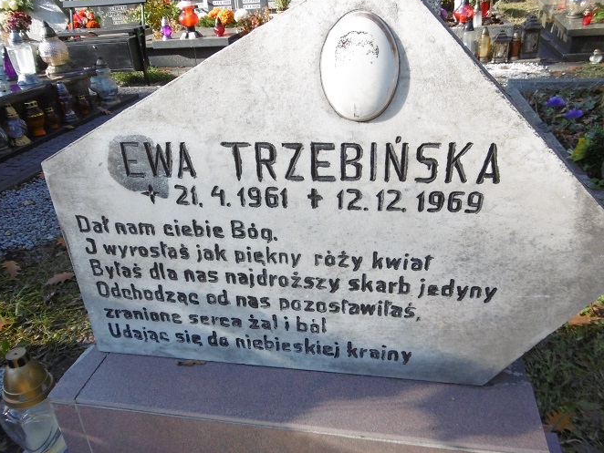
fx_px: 506
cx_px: 298
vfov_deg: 48.2
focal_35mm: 29
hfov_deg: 61.6
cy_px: 252
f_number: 3.1
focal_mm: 4.3
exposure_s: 1/320
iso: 100
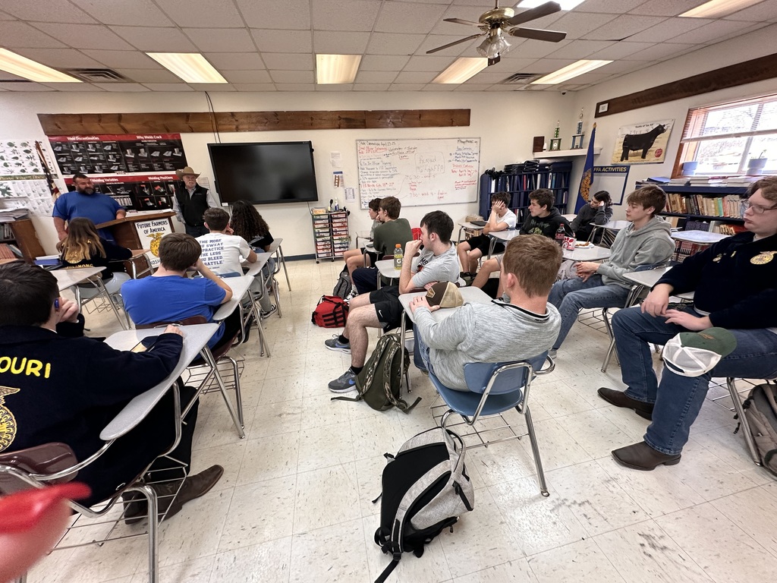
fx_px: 314
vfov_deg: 85.7
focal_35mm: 14
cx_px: 388
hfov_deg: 102.1
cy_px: 292
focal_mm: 2.22
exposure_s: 1/120
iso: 200
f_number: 2.2
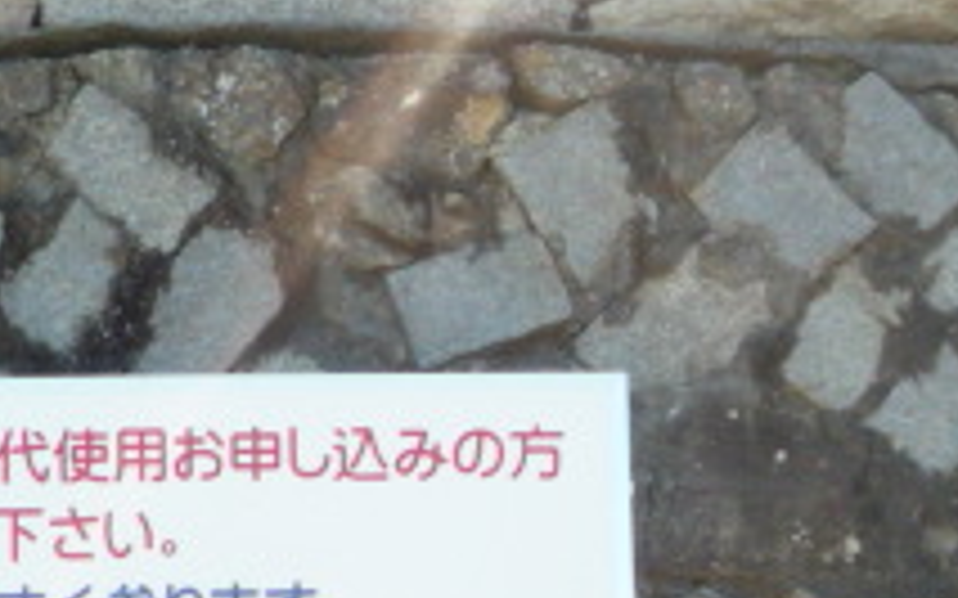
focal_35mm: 118
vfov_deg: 10.8
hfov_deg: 17.6
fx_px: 3080
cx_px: 270
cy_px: 841
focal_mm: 5.2
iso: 100
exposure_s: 1/160
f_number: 4
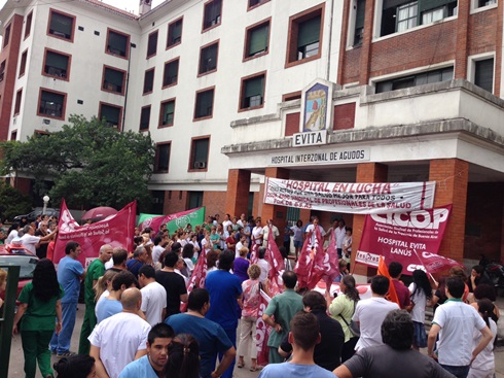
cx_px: 252
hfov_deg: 55.4
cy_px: 189
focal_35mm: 33
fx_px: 480
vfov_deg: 42.9
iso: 50
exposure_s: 1/753
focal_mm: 4.12
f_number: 2.4
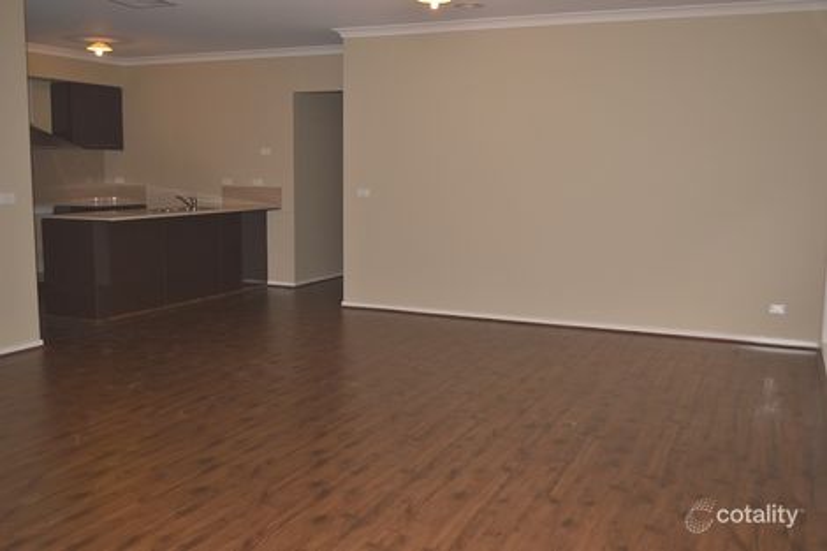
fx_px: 827
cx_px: 414
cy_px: 276
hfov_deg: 53.1
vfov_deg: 36.8
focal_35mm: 36
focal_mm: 24
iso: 100
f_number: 4
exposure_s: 1/60
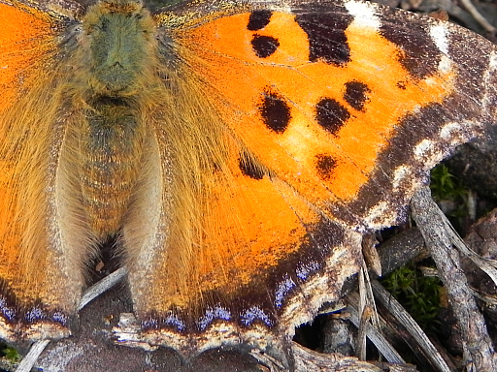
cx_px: 120
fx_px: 1177
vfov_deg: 17.9
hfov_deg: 23.6
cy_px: 116
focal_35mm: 82
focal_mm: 7.3
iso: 160
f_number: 4.5
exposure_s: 1/160
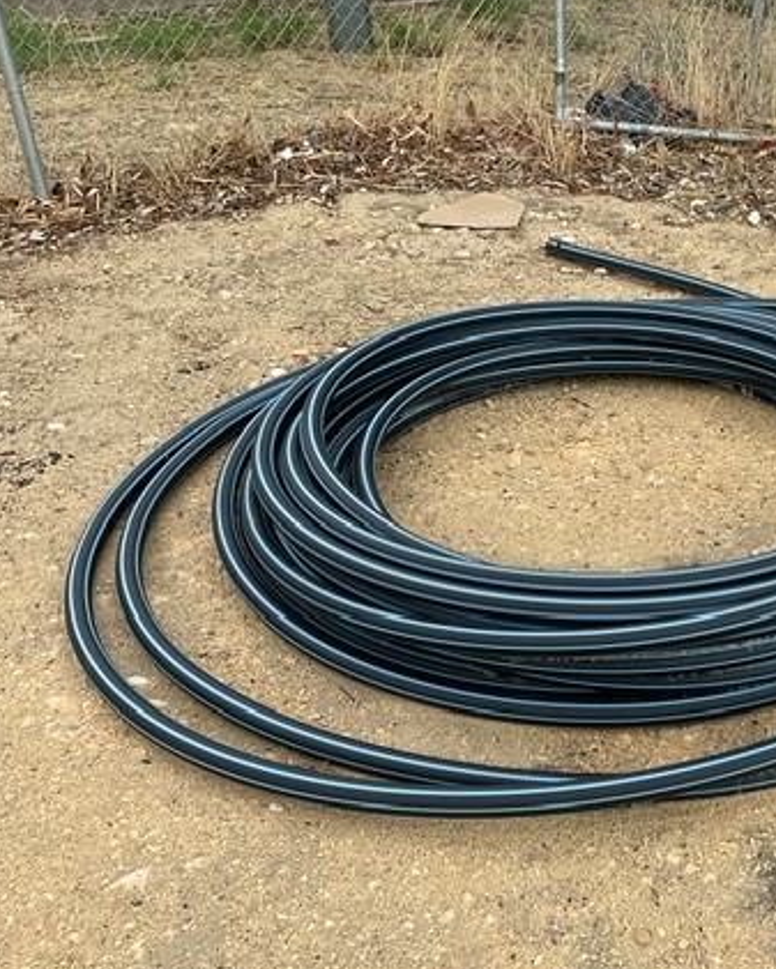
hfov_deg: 33.2
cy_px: 525
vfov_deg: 42.9
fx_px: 1234
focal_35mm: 43
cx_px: 686
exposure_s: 1/289
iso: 16
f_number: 1.8
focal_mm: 3
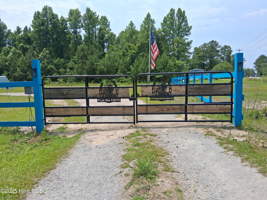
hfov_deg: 67.3
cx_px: 134
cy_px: 100
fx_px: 201
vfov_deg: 53.1
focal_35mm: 26
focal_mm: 3.98
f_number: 1.8
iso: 25
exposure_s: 1/797
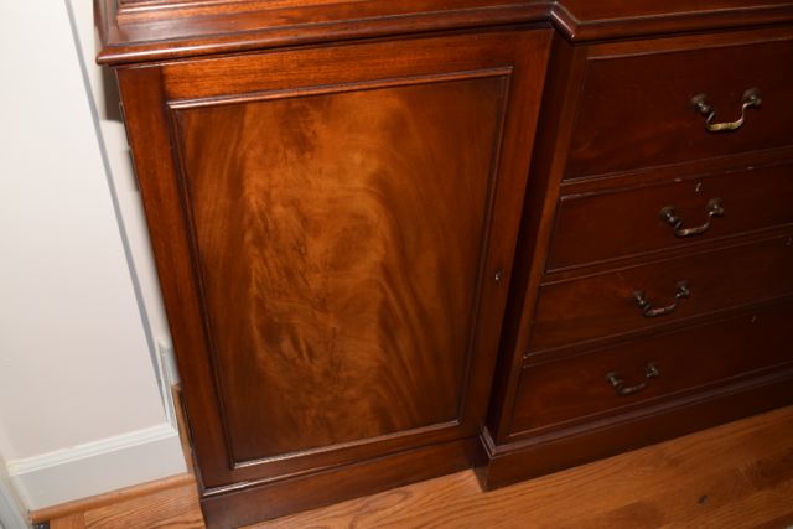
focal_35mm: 36
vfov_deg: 36.9
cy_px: 264
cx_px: 396
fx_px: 793
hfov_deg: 53.1
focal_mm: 24
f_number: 5.6
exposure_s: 1/125
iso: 800
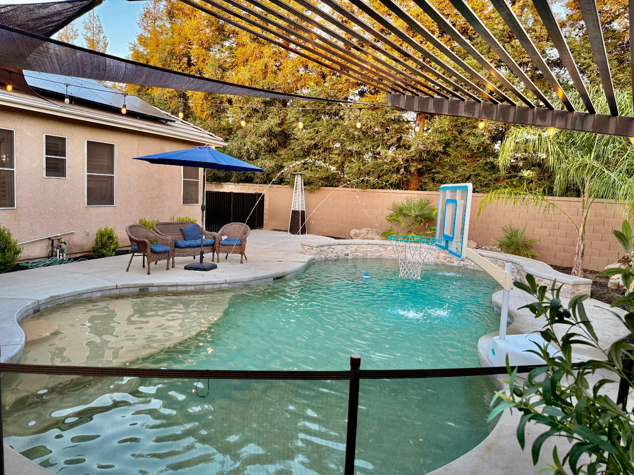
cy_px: 238
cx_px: 317
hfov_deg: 71.6
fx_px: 440
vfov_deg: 56.8
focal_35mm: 24
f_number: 1.78
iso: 125
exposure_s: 1/120
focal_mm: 6.76
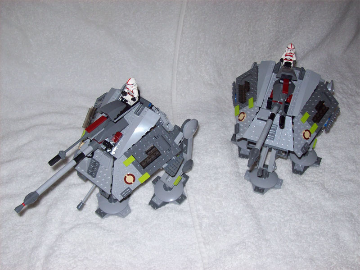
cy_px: 135
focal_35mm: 45
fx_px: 468
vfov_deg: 32.1
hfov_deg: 42.1
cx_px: 180
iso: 80
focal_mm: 7.6
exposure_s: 1/73.6
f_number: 3
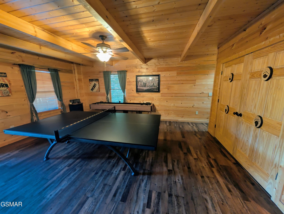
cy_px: 107
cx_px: 142
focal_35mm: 12
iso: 171
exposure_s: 1/17.2
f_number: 1.7
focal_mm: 2.02
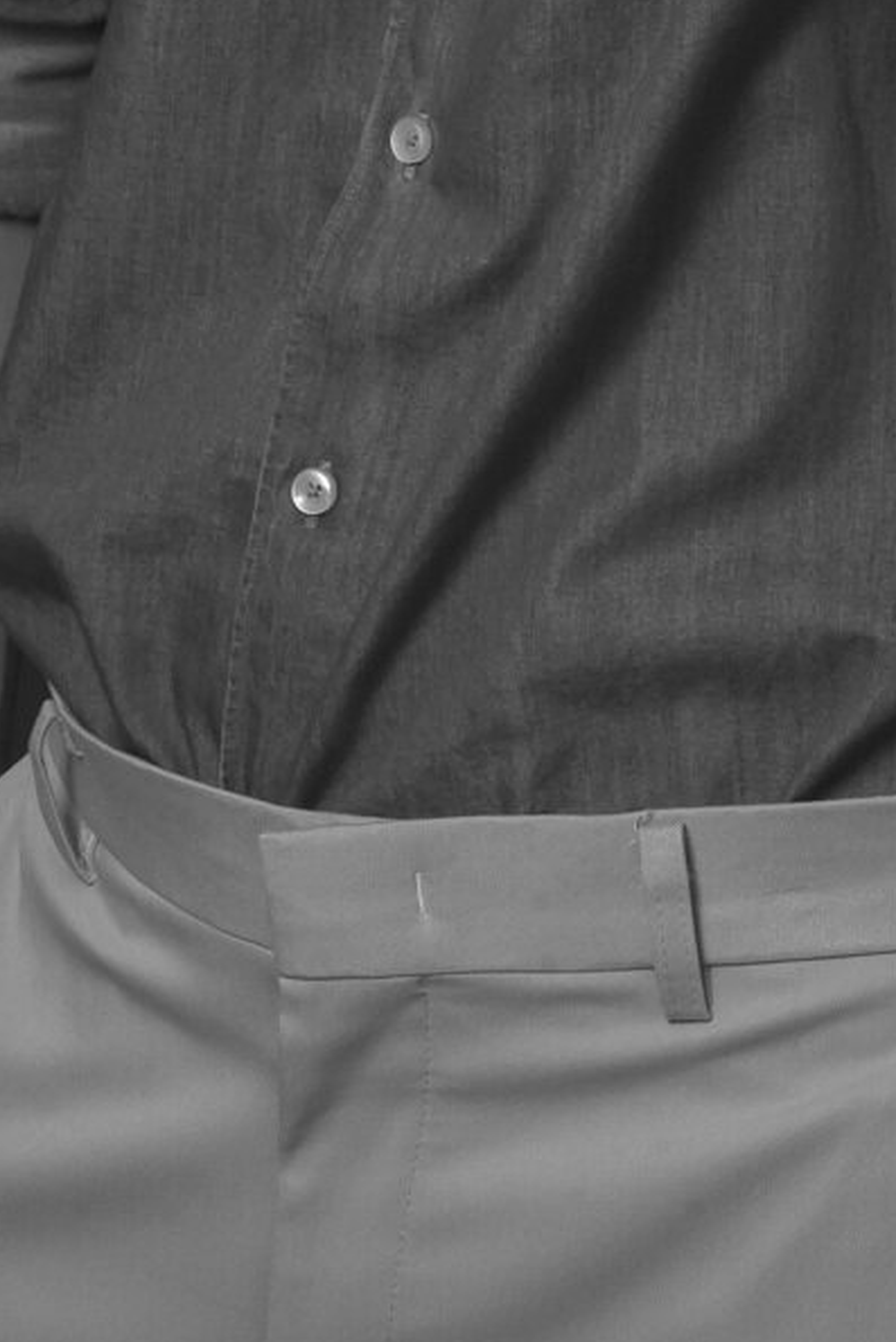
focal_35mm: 247
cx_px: 623
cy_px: -641
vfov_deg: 8.2
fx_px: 9215
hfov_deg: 5.6
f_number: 22
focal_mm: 70
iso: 100
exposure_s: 1/160
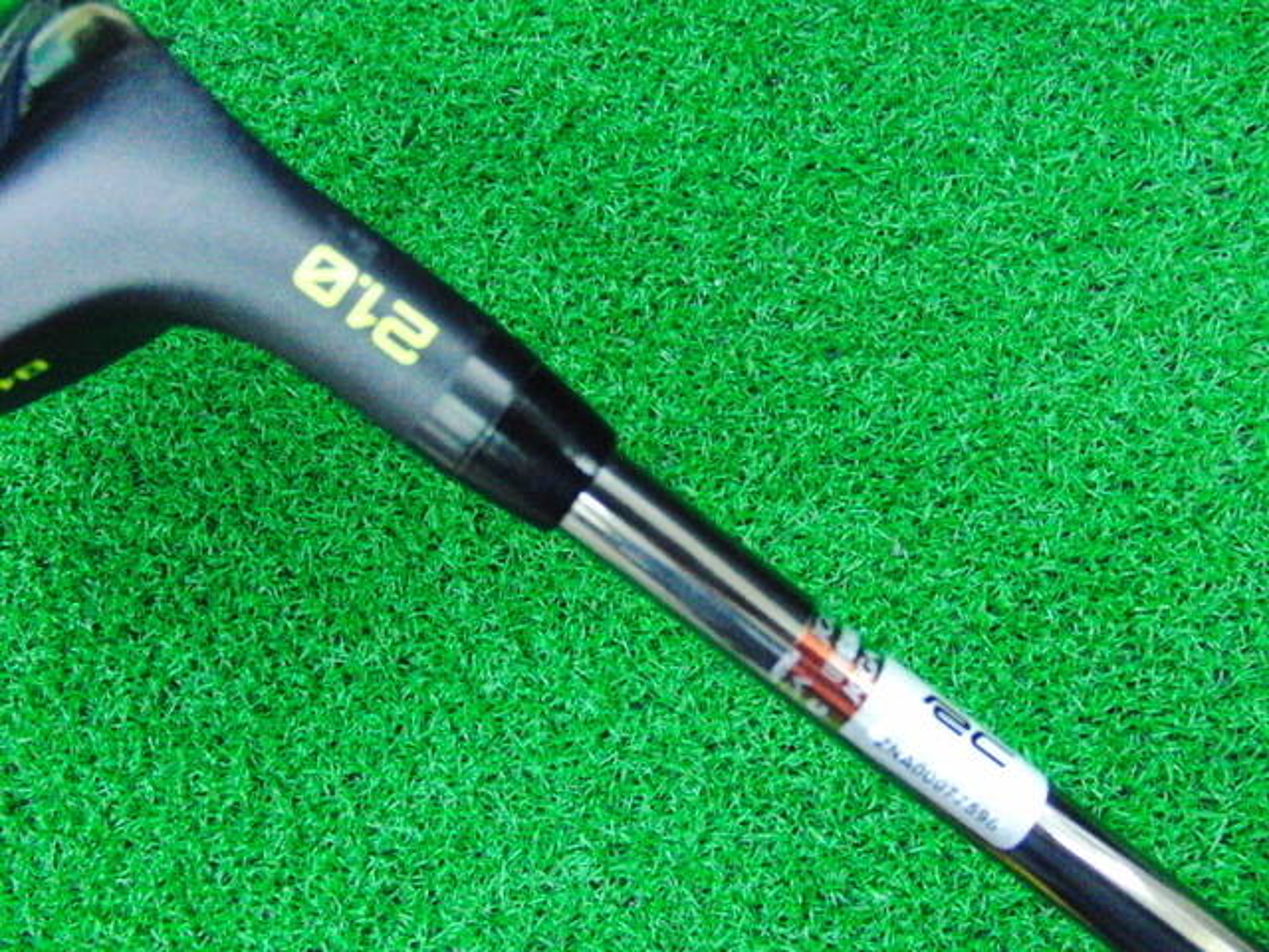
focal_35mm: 37
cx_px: 634
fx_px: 1356
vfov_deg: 38.7
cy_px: 476
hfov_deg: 50.1
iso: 3200
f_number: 3.6
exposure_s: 1/160
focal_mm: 6.42
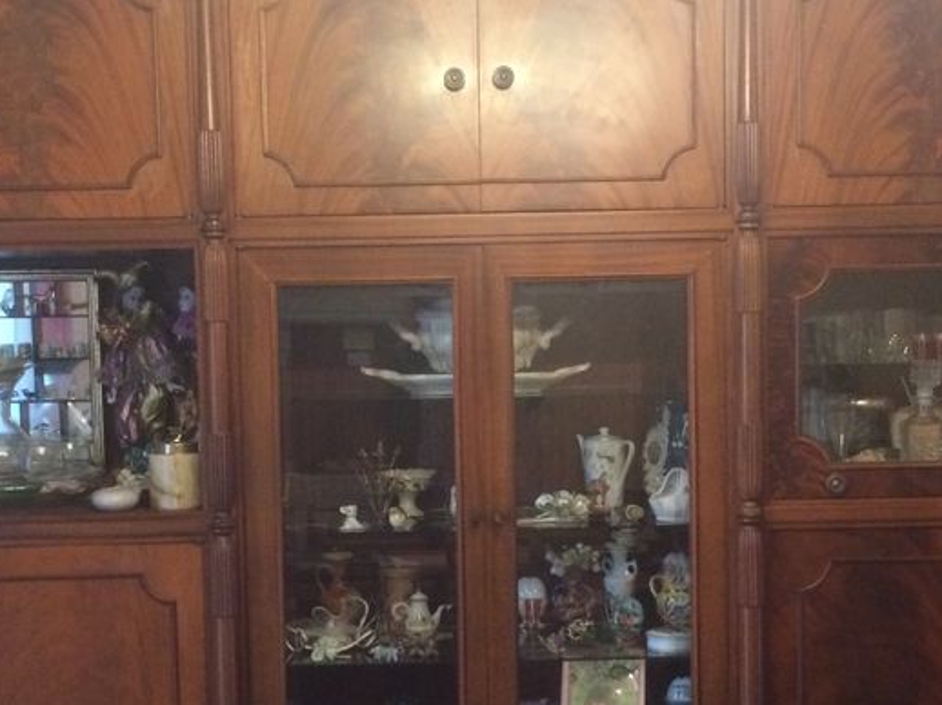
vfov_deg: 26.0
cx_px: 475
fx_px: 1523
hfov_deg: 34.4
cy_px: 418
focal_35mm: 56
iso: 320
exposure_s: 1/25
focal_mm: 4.15
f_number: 2.2
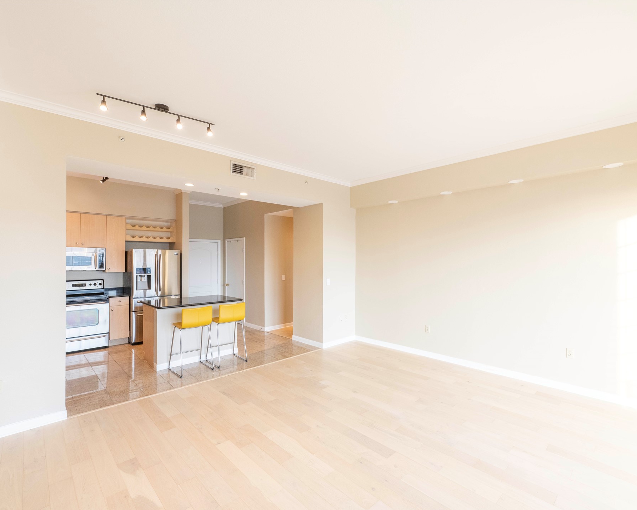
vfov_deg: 80.4
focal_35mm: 16
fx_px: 302
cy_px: 258
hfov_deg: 93.1
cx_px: 330
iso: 800
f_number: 6.3
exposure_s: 1/50
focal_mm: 14
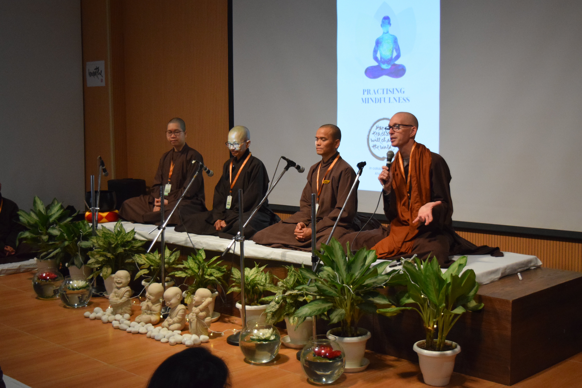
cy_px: 194
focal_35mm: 48
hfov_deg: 41.1
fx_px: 776
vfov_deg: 28.1
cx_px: 291
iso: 3200
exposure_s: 1/320
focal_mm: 32
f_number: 4.5
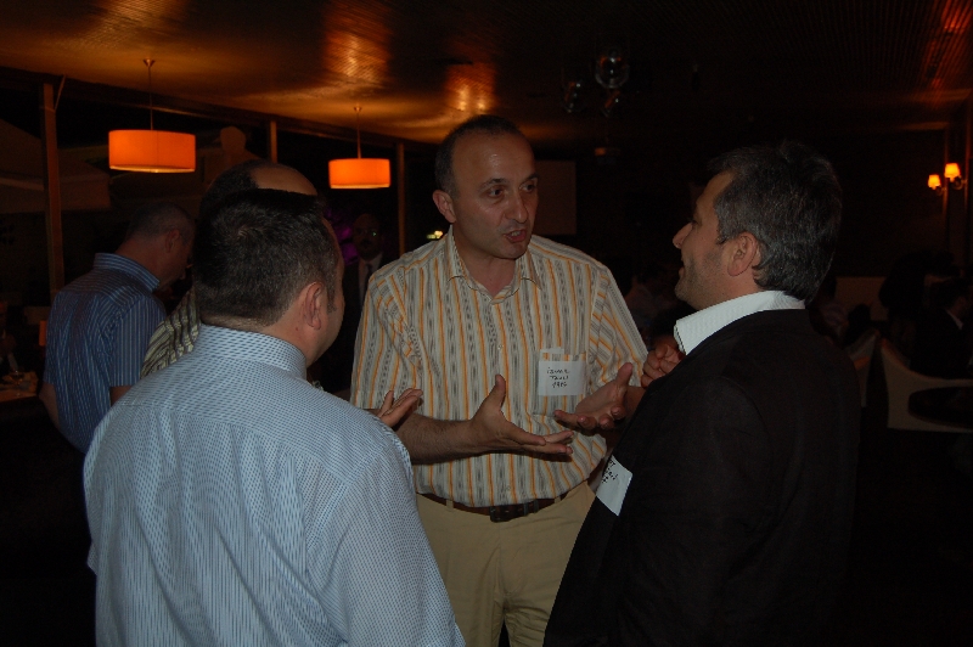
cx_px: 486
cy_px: 324
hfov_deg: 55.1
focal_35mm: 34
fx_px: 932
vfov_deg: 38.3
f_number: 3.8
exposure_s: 1/60
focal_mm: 23
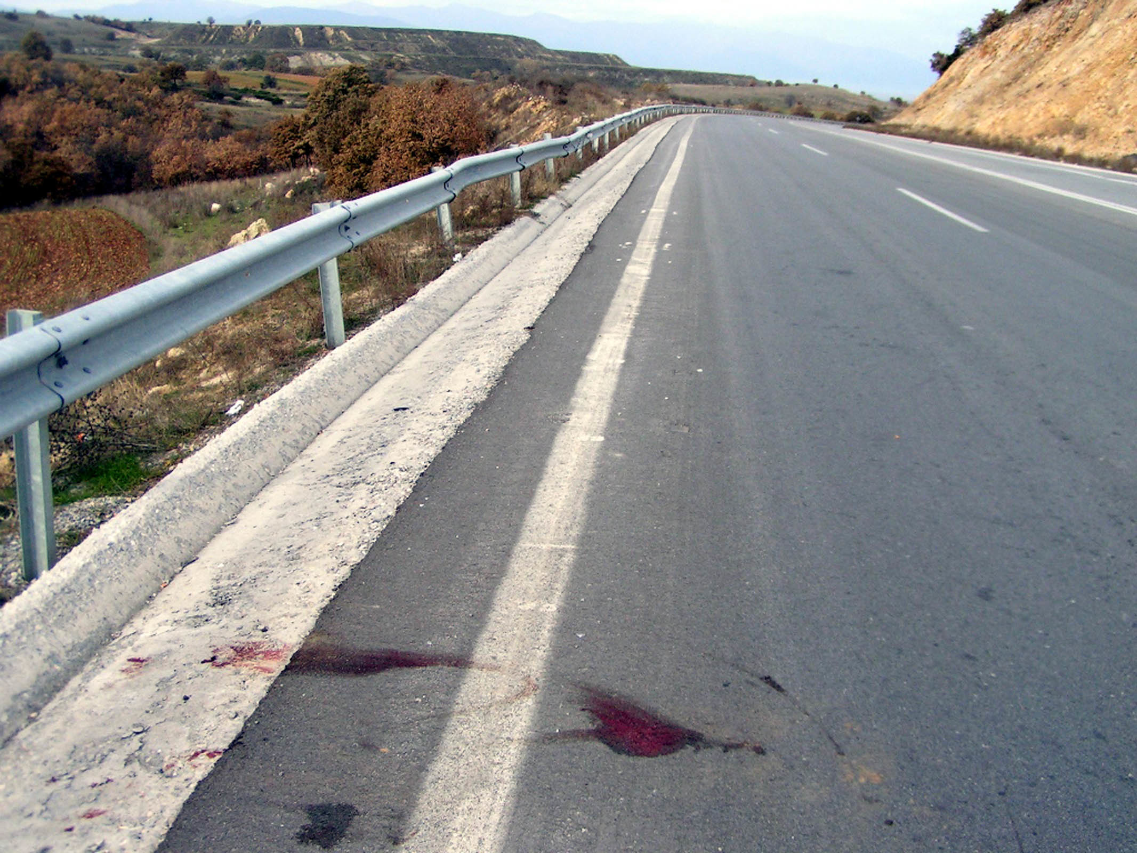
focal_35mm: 38
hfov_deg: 49.0
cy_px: 426
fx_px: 1248
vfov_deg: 37.7
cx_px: 568
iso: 100
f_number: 4
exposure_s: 1/500
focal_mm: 5.8
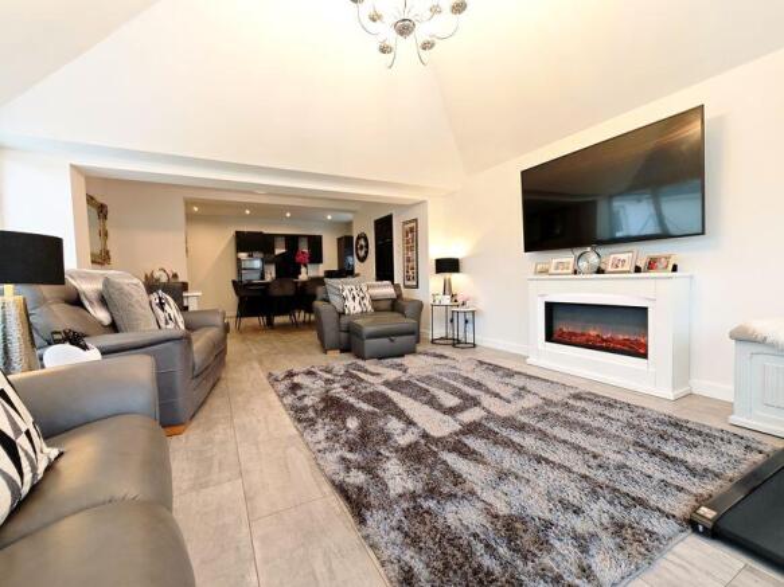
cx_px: 392
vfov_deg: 85.7
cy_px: 294
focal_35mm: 14
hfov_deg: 102.1
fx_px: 317
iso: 125
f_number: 1.8
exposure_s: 1/50
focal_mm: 2.03
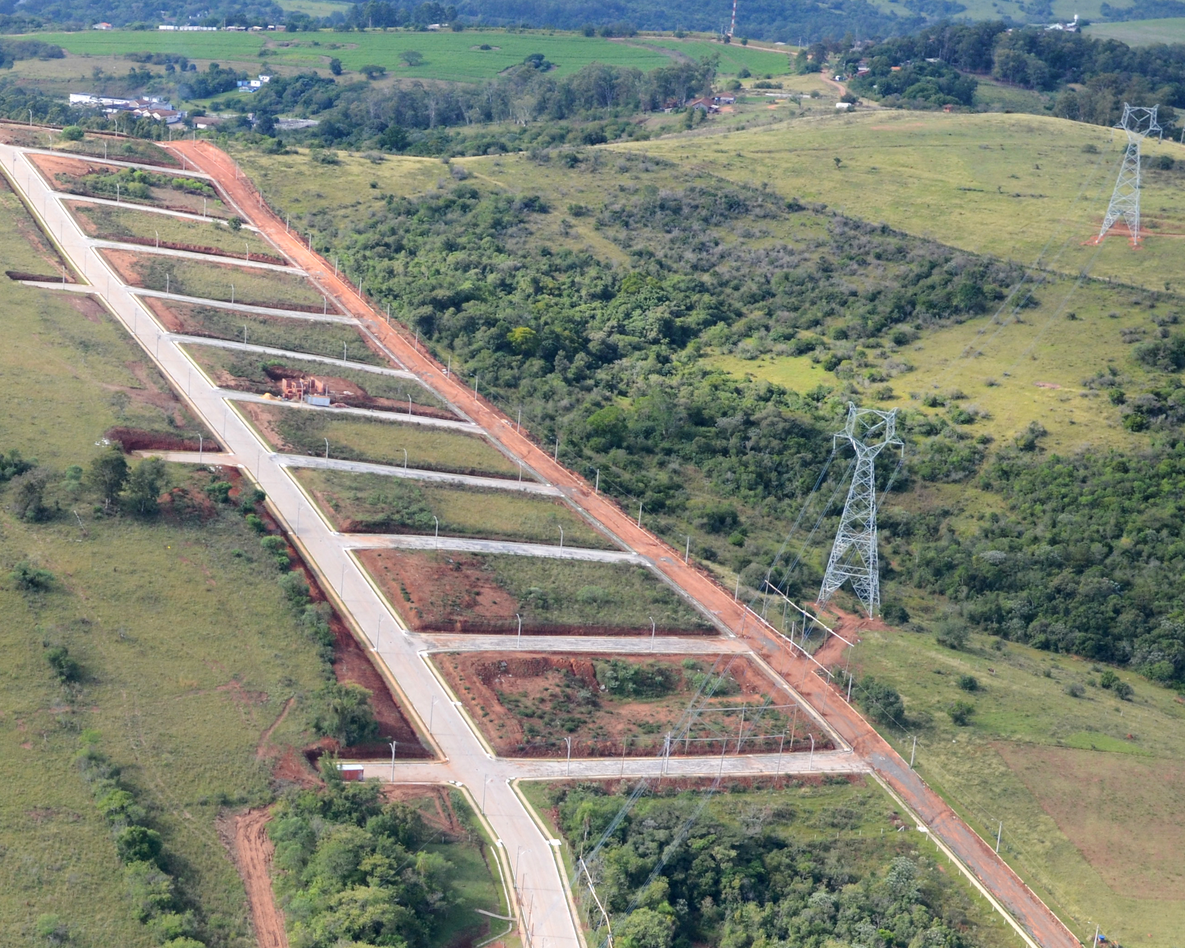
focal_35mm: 70
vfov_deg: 21.6
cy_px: 736
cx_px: 234
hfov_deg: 26.6
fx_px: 2455
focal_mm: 26
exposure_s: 1/800
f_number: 6.3
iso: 500
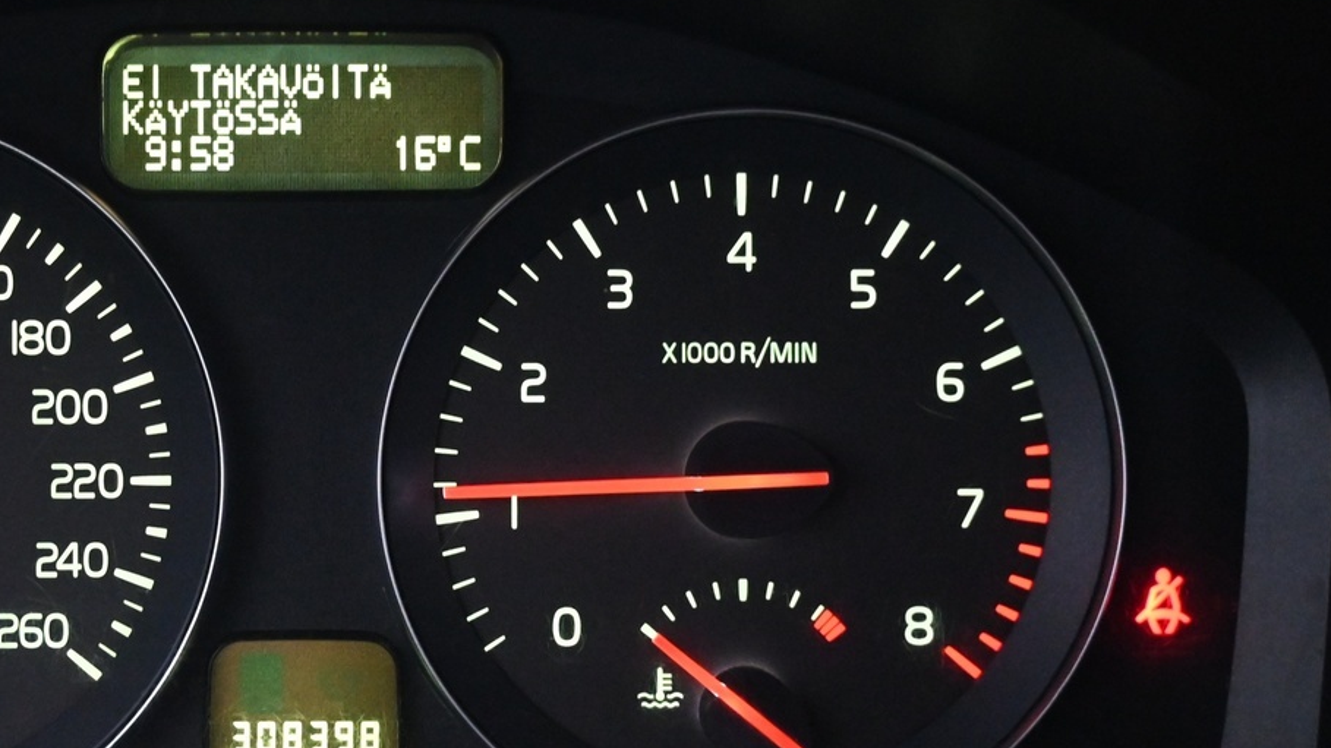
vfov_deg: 21.4
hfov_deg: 36.5
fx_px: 1976
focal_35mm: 56
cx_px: 354
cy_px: 441
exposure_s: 1/30
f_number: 3.8
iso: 4000
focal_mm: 20
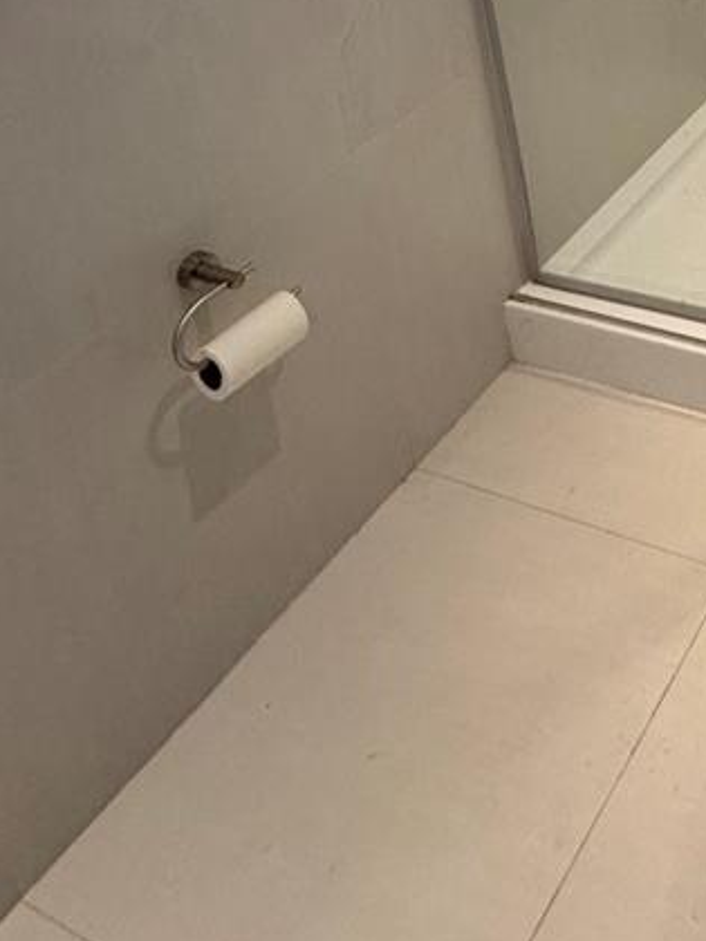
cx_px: 901
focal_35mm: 40
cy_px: -249
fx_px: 1088
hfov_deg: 29.5
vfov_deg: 34.7
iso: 250
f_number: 2.2
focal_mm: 2.22
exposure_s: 1/120
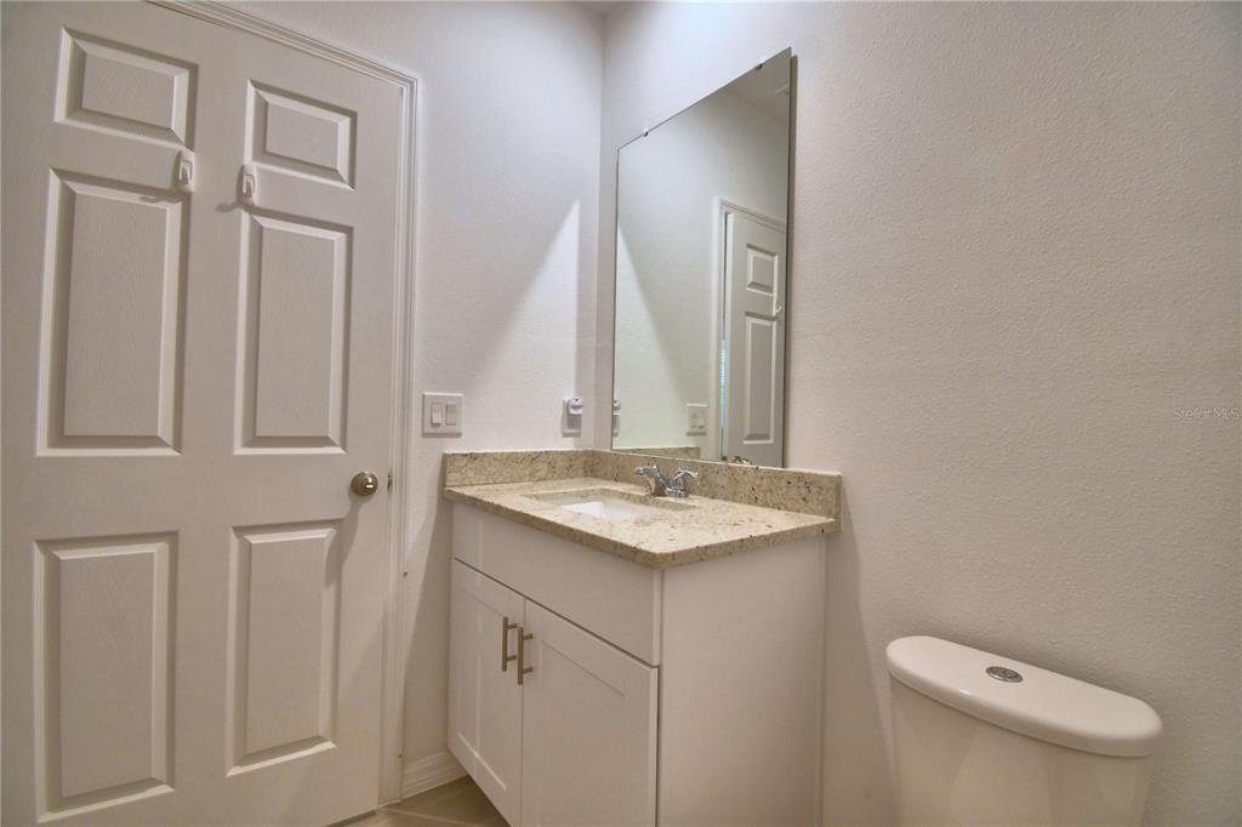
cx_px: 621
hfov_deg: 100.4
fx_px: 517
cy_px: 414
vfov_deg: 77.3
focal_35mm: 15
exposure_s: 1/60
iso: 400
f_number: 4.5
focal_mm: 10
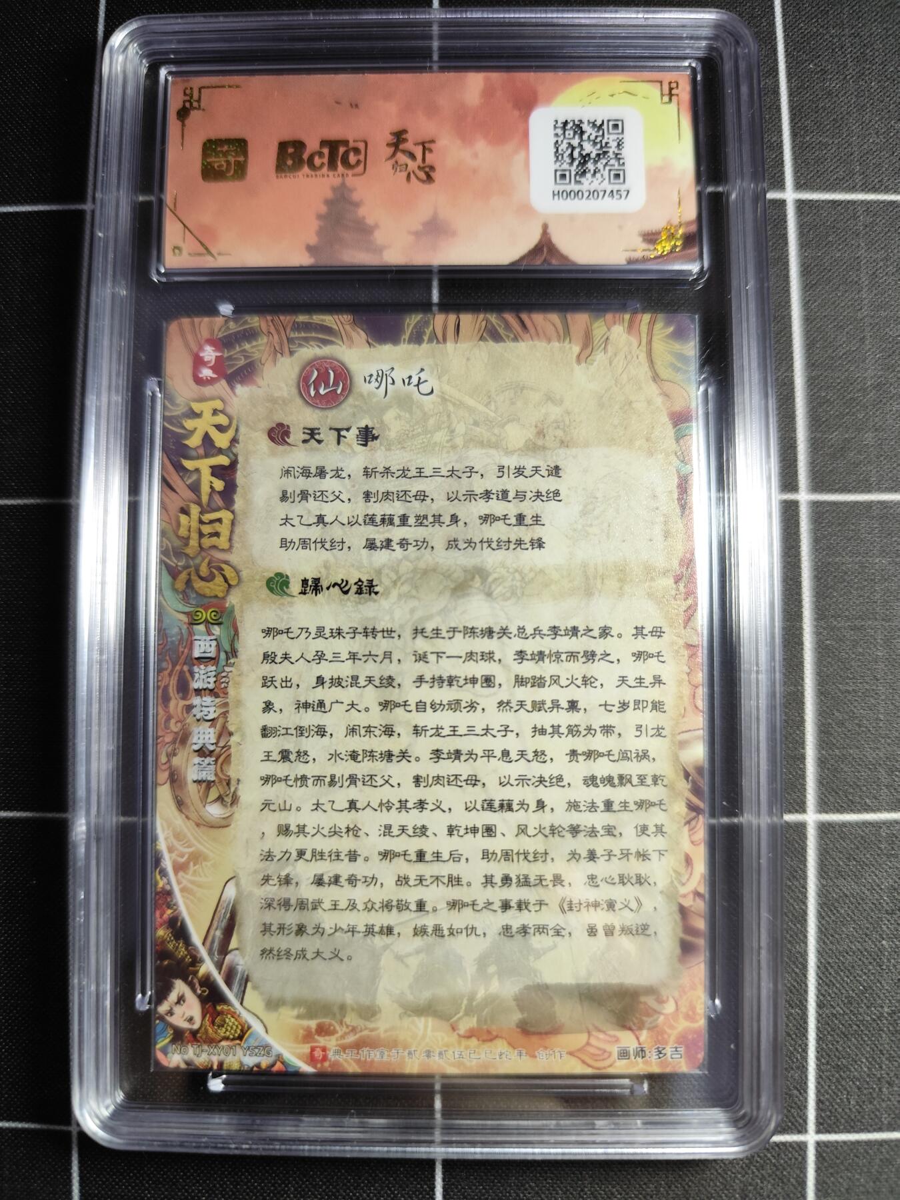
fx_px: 797
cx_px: 450
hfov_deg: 58.9
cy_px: 600
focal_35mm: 23
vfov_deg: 73.9
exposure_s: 1/50
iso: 500
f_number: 1.65
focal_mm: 6.14
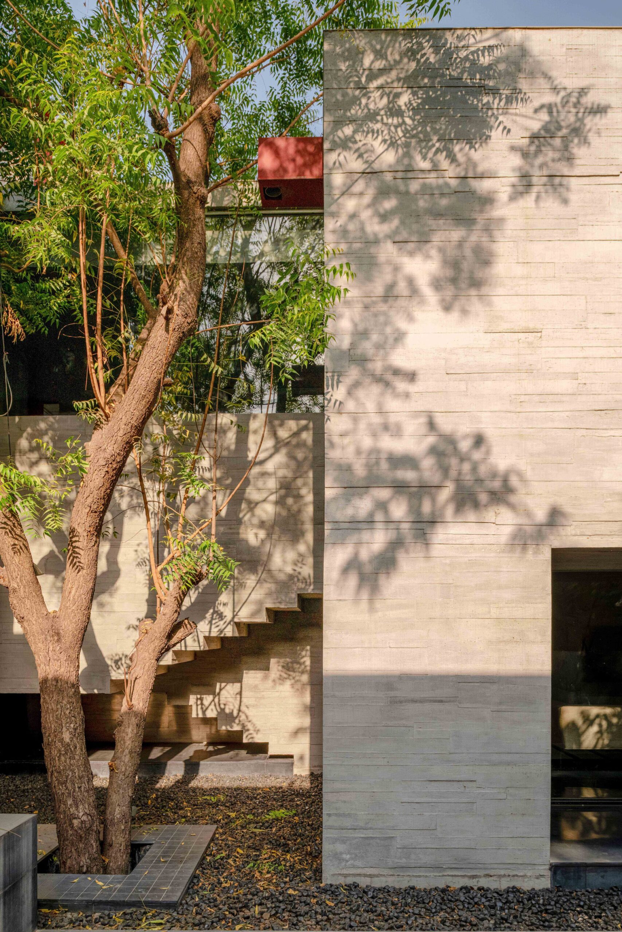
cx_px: 311
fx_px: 622
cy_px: 466
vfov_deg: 73.7
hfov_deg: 53.1
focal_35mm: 24
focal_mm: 24
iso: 800
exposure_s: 1/2500
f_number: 8
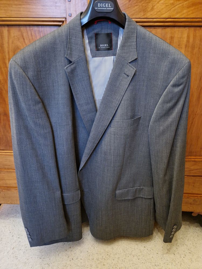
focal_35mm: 23
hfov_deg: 58.9
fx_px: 179
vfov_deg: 73.9
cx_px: 101
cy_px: 134
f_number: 1.8
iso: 1000
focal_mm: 5.4
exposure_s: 1/25
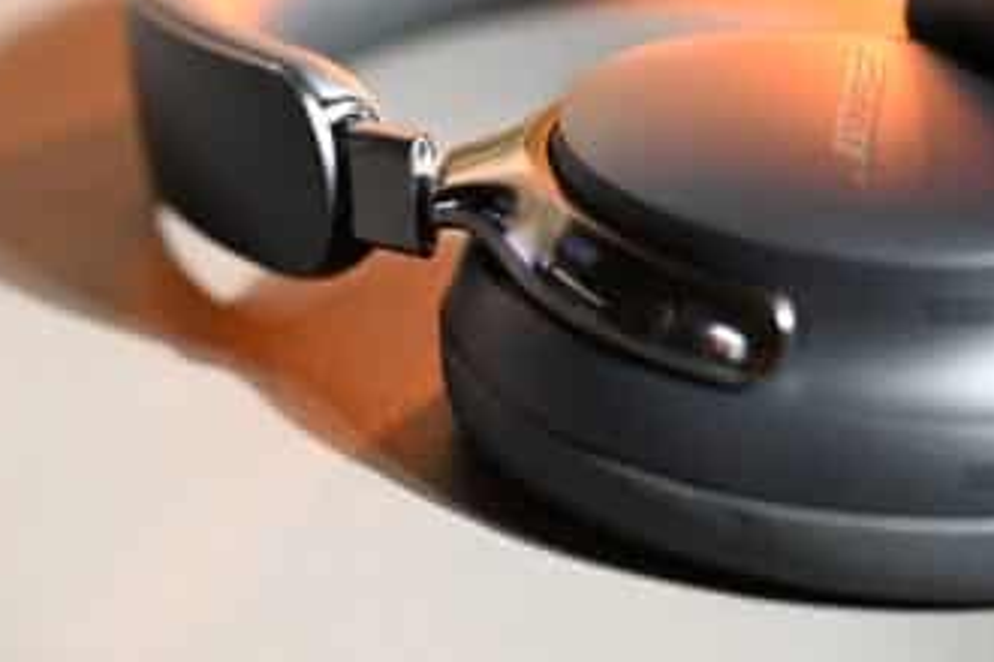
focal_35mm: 142
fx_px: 3920
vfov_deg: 9.7
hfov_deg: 14.4
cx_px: 461
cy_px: 292
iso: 6400
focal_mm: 120
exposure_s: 1/125
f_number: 5
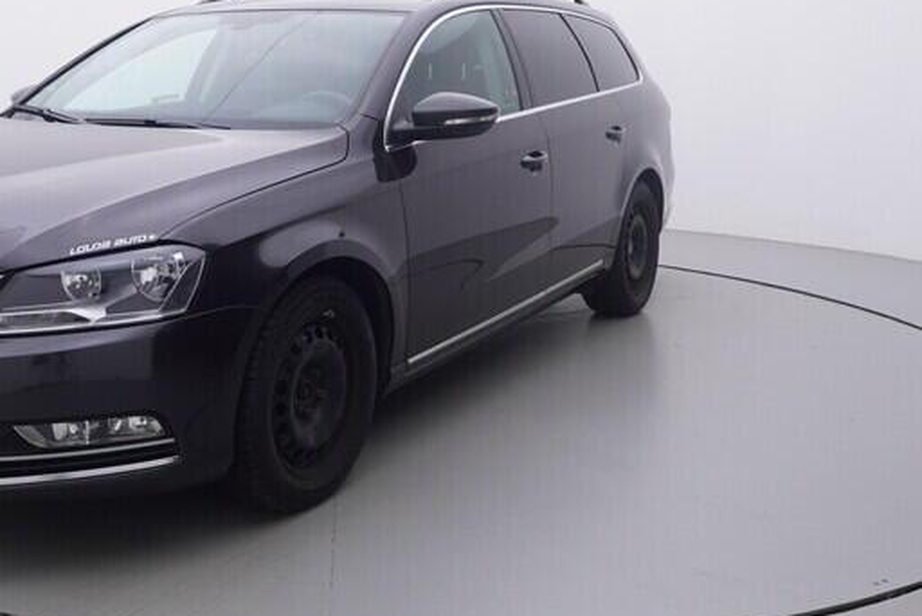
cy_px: 189
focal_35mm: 45
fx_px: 1153
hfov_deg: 42.6
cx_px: 259
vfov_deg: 29.6
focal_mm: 15
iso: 200
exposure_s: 1/80
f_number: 5
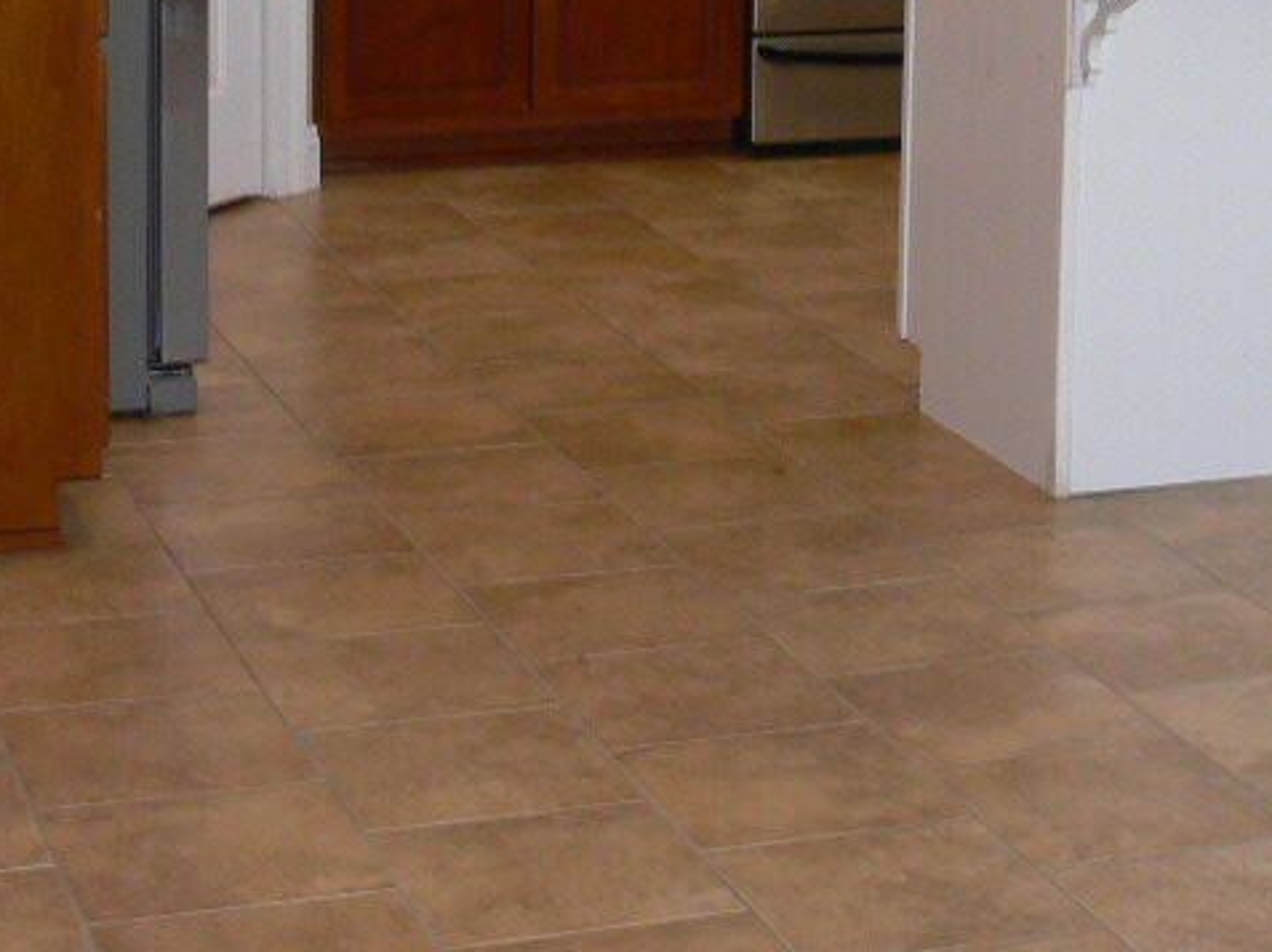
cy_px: -136
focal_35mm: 94
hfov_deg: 20.6
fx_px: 3452
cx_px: 1051
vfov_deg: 15.2
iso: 100
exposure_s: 1/30
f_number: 2.8
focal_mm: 7.4
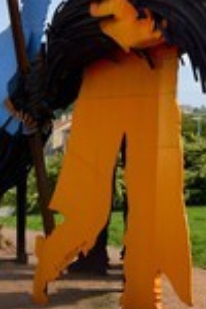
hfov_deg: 15.4
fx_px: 695
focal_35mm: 81
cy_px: 52
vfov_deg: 24.6
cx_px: 317
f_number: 14
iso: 200
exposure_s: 1/125
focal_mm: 29
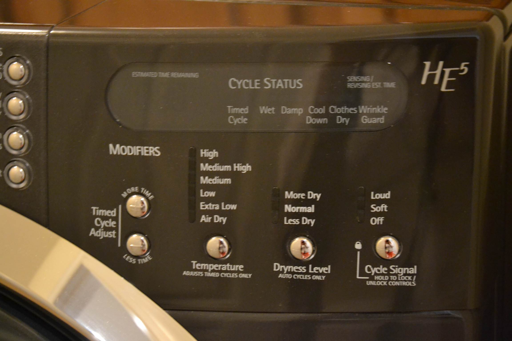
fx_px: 1173
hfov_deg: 24.6
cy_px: 170
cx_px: 256
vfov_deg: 16.6
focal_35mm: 82
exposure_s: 1/25
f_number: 4.5
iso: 3200
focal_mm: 55
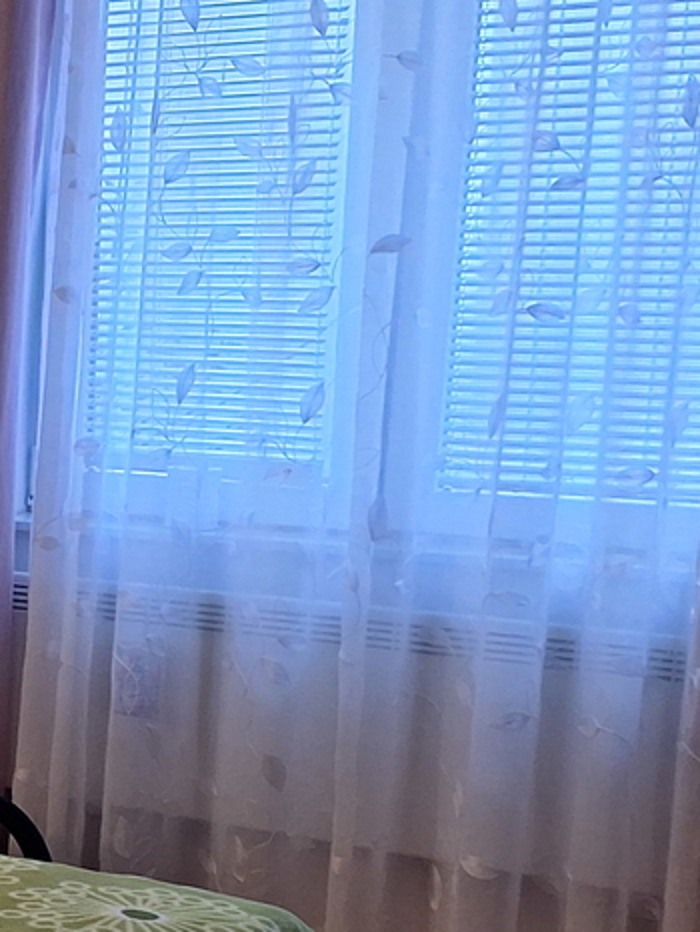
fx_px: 1913
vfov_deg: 27.3
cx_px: -708
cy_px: 572
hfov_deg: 16.0
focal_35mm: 71
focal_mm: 5.54
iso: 250
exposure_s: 1/50
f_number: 1.8
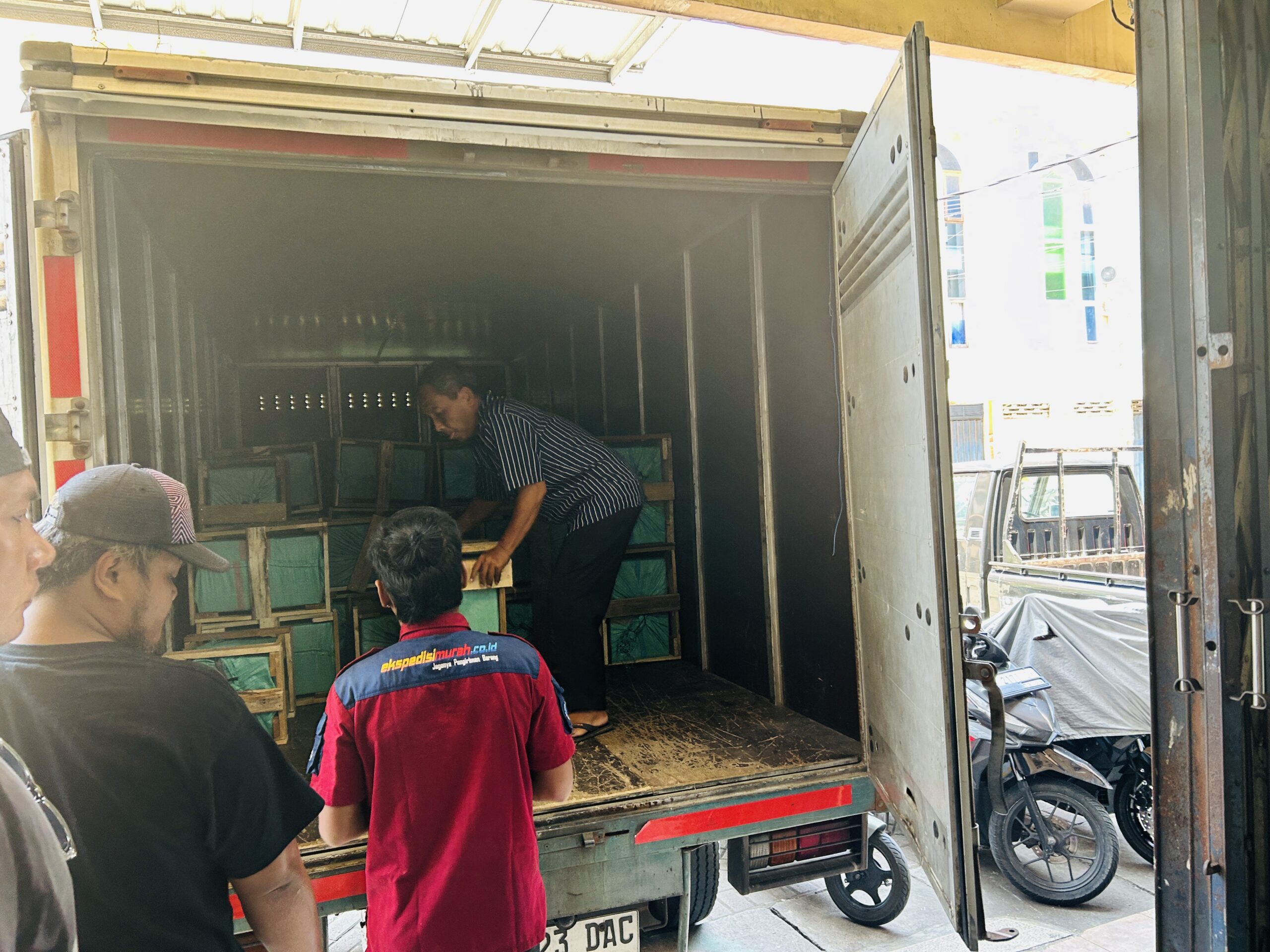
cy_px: 476
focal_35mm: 26
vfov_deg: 53.1
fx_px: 954
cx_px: 635
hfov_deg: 67.3
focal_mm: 5.7
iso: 100
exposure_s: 1/50
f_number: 1.5
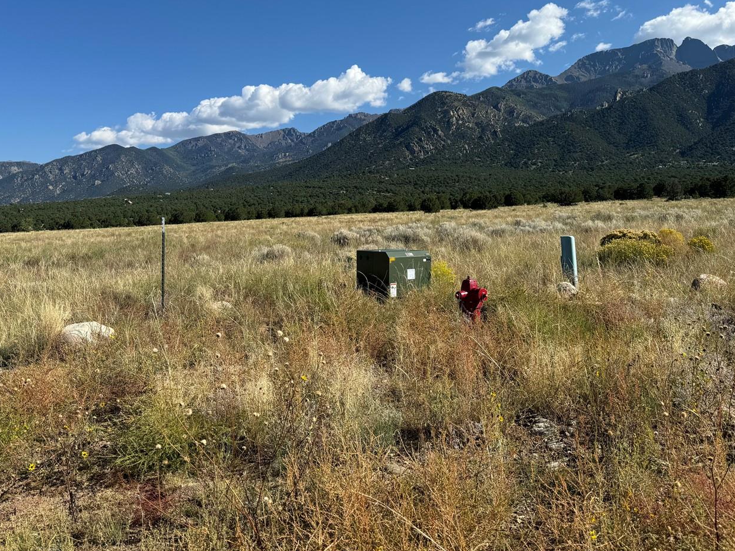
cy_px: 212
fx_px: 658
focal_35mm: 31
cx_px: 358
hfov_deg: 58.3
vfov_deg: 45.1
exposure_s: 1/4608
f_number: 1.78
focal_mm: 6.76
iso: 80
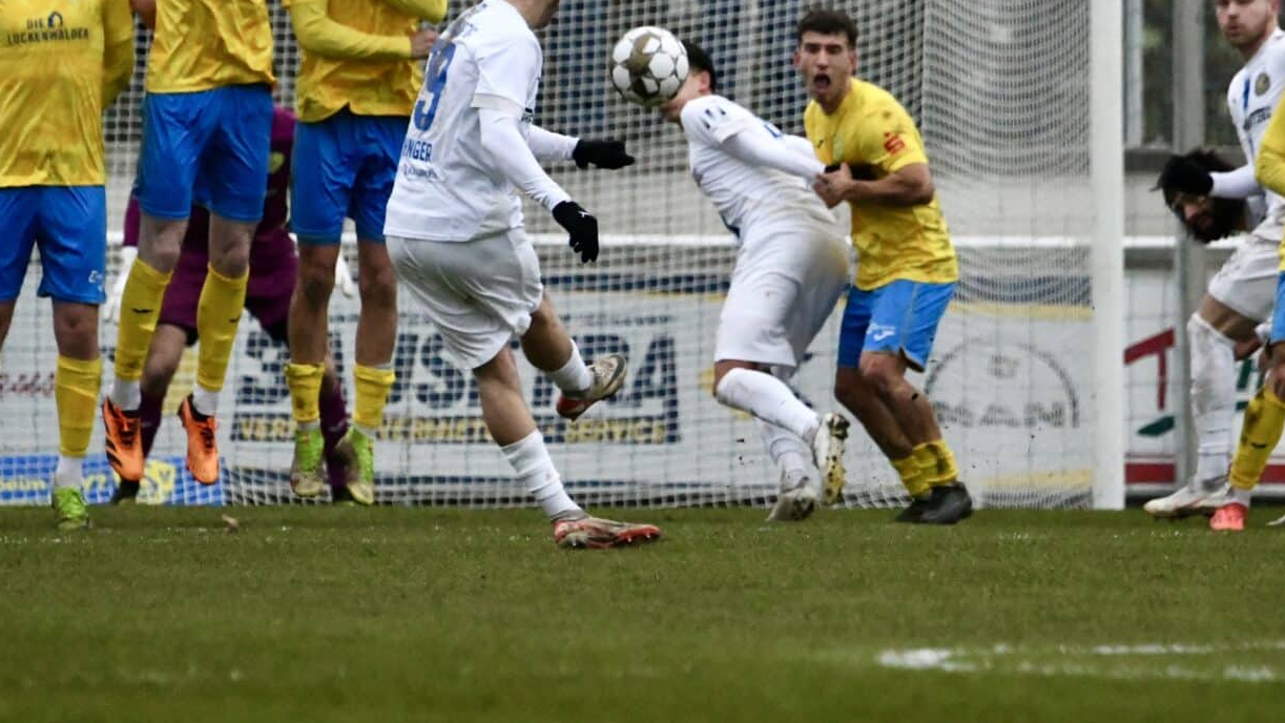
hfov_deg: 3.2
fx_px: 23306
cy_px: 278
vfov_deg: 1.8
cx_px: 509
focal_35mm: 684
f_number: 5.6
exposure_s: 1/1600
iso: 8000
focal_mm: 390
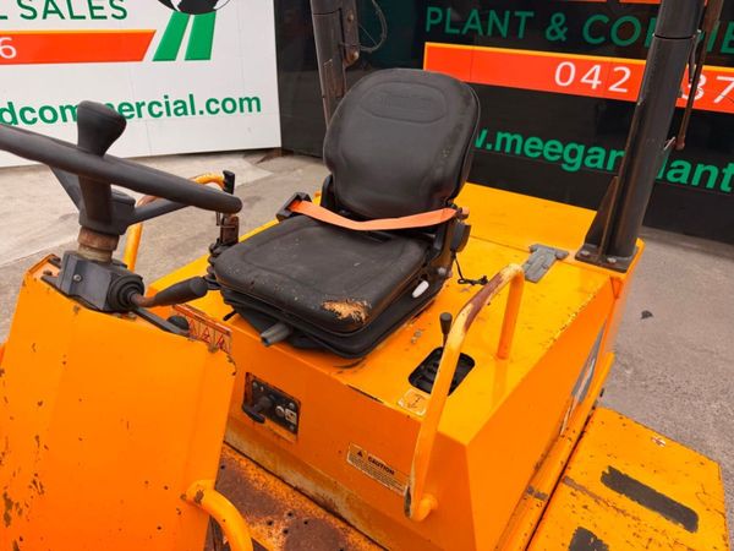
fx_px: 509
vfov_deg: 56.8
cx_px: 367
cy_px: 276
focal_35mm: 24
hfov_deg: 71.6
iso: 80
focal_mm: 6.76
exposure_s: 1/1250
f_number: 1.78
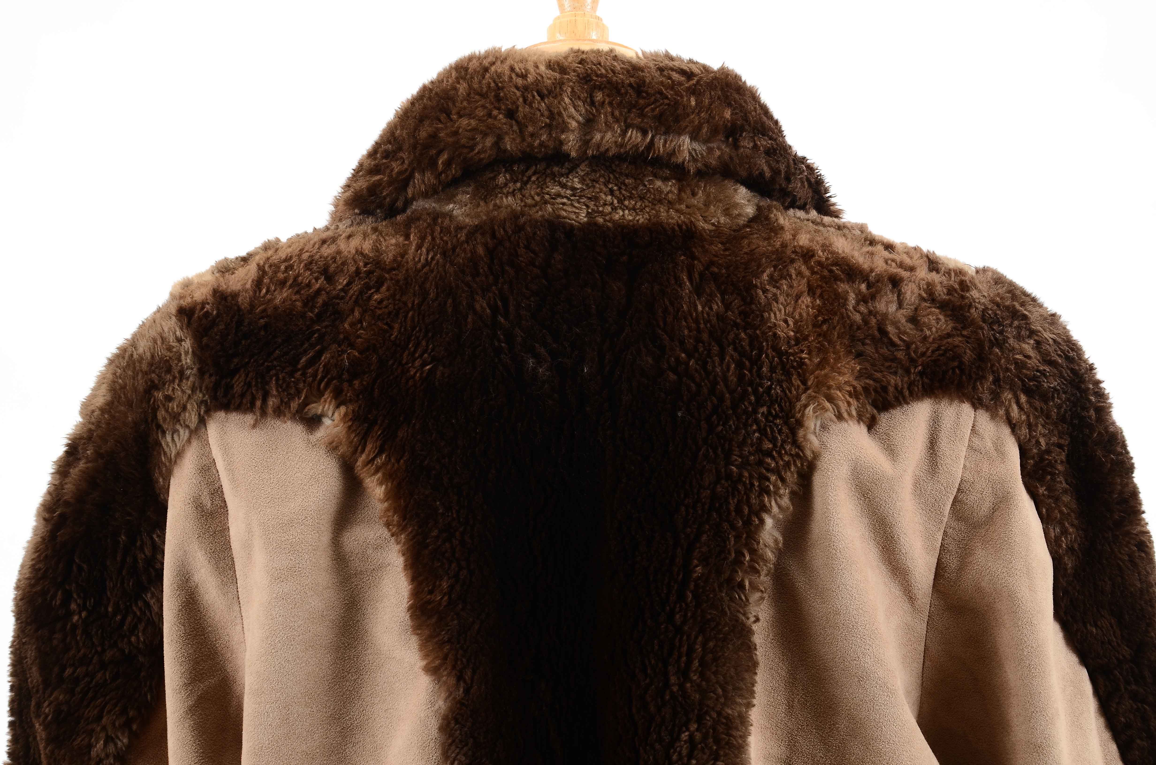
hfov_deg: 23.4
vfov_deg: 15.6
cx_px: 578
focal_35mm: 87
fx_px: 2788
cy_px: 382
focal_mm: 58
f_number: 7.1
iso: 160
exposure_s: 1/80
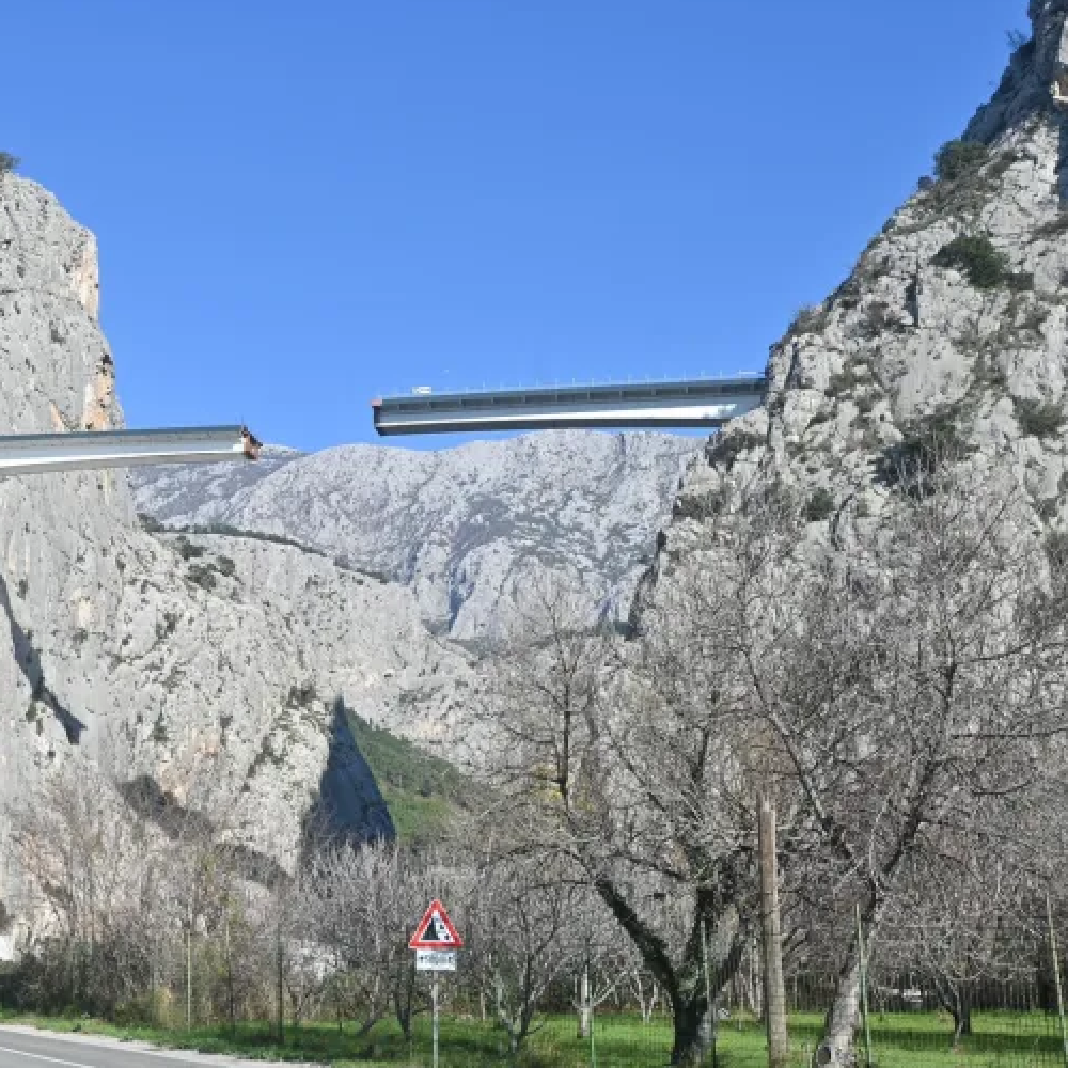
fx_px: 1710
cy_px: 533
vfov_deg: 34.7
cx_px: 329
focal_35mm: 49
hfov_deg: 34.3
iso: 100
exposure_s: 1/500
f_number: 5.6
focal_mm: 38
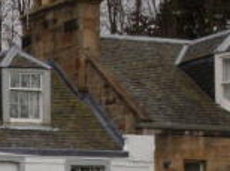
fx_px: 1333
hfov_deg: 9.4
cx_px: -180
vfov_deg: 7.3
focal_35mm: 201
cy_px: 228
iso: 64
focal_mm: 8.9
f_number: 6
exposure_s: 1/90.9
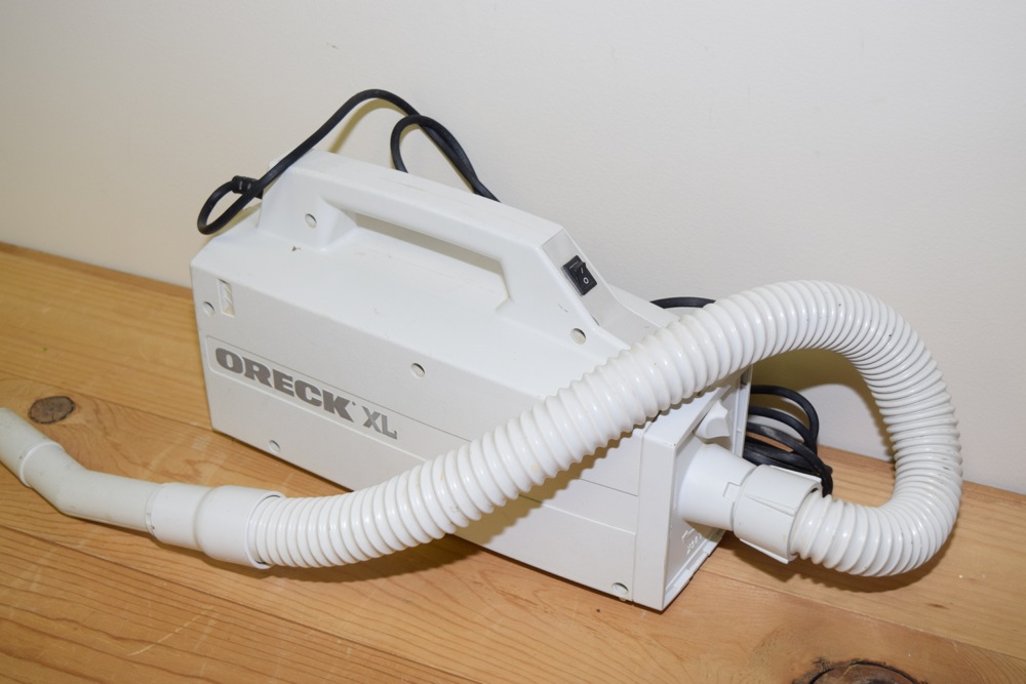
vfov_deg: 25.8
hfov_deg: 37.8
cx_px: 513
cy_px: 342
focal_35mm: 52
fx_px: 1496
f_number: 5.6
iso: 400
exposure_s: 1/125
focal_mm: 35
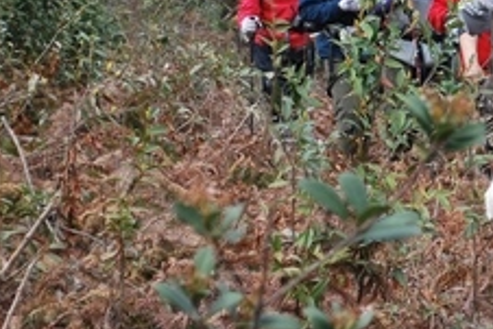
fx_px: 3005
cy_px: 8
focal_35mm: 219
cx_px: 565
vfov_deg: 6.3
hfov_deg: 9.3
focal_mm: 55
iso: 100
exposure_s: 1/160
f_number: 6.3
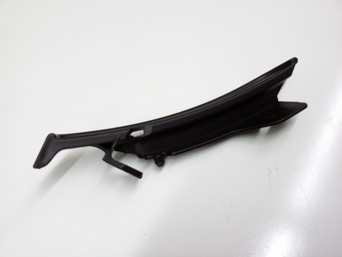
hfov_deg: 56.8
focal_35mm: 32
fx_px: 316
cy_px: 128
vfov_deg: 44.2
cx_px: 171
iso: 160
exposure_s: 1/17
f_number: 2.4
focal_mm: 3.4
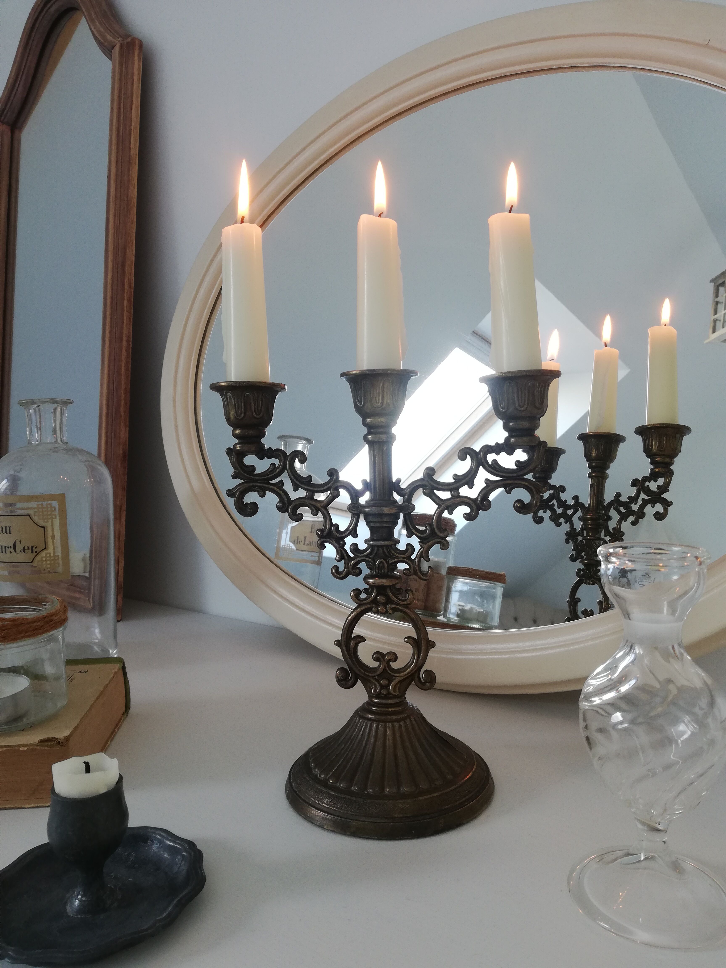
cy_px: 484
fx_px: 727
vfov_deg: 67.3
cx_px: 363
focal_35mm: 26
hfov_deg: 53.1
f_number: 2.2
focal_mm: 3.81
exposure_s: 1/50
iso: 64
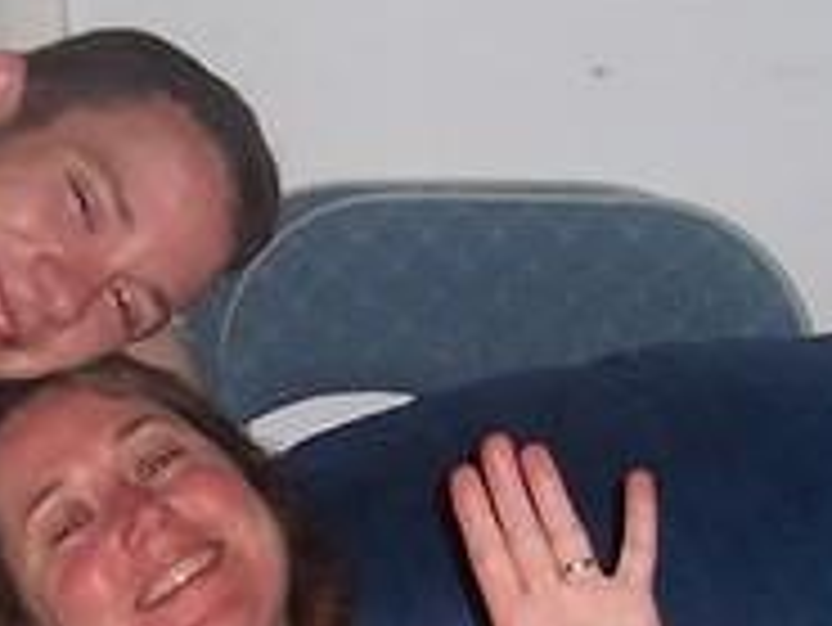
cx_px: 27
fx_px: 3078
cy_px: 486
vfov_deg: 11.6
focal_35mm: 128
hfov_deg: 15.2
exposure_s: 1/60
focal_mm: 5.6
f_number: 2.8
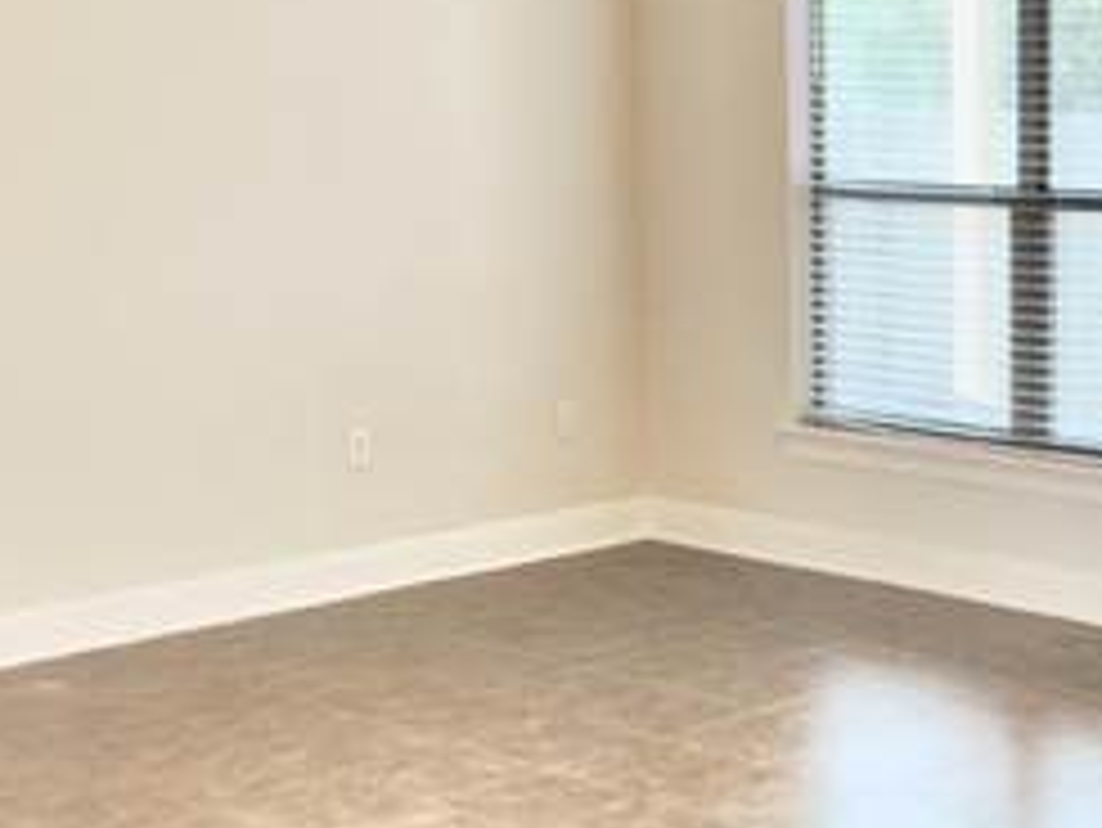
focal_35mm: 73
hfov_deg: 26.1
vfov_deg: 20.2
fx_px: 2325
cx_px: 918
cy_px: 328
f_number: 2.2
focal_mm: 2.22
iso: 40
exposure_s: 1/40
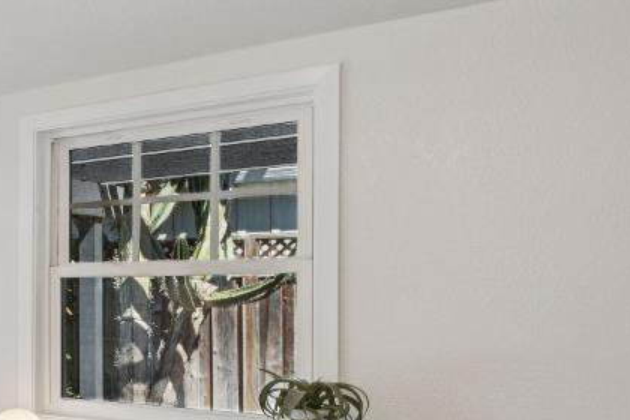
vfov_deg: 26.8
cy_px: 294
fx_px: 875
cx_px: -362
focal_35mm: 50
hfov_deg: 26.1
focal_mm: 14
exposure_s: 1/60
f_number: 8
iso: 125
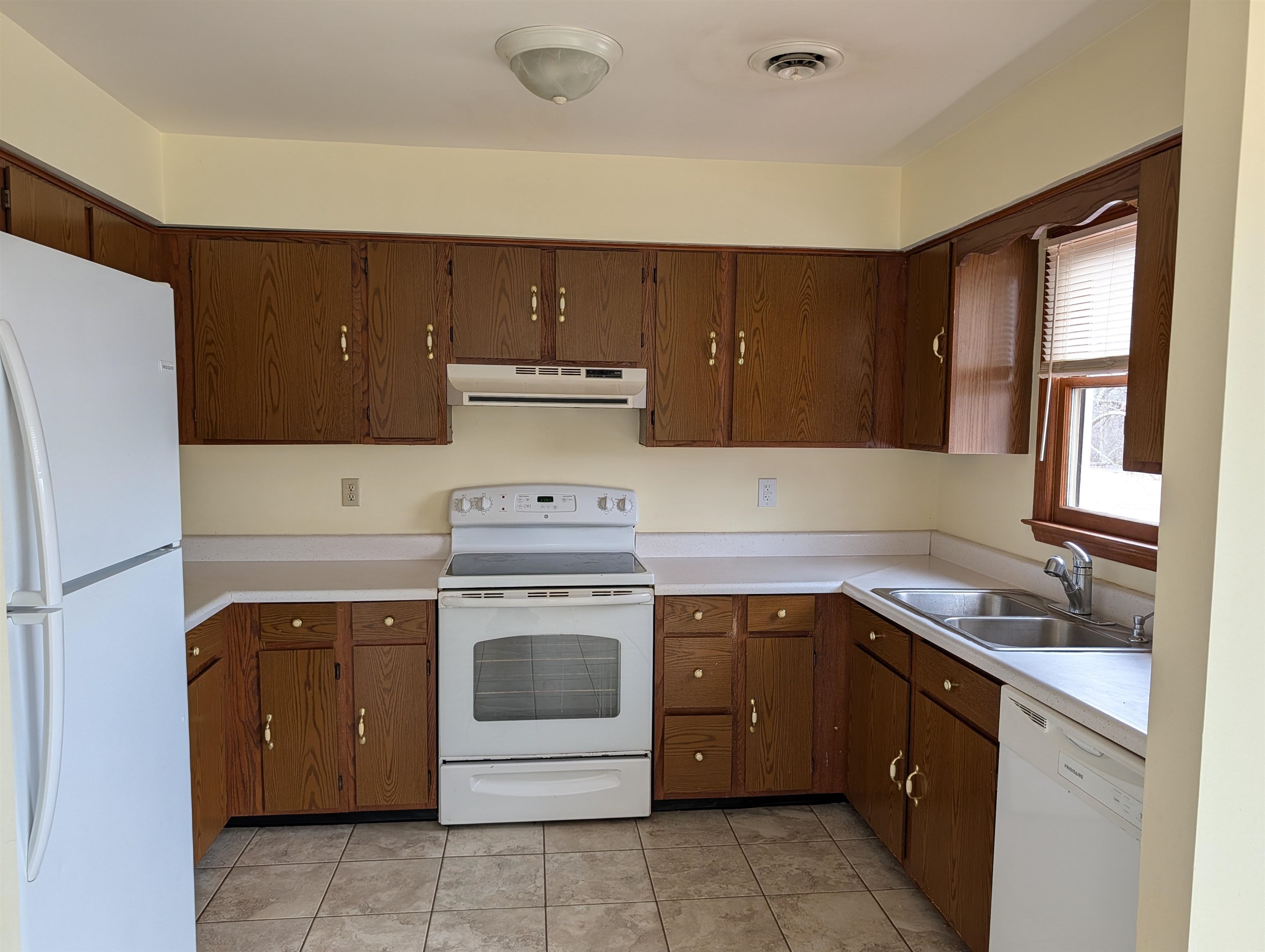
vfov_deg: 56.9
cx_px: 632
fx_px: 878
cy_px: 476
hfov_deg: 71.5
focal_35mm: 24
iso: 105
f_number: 1.68
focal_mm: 6.9
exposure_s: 1/74.5
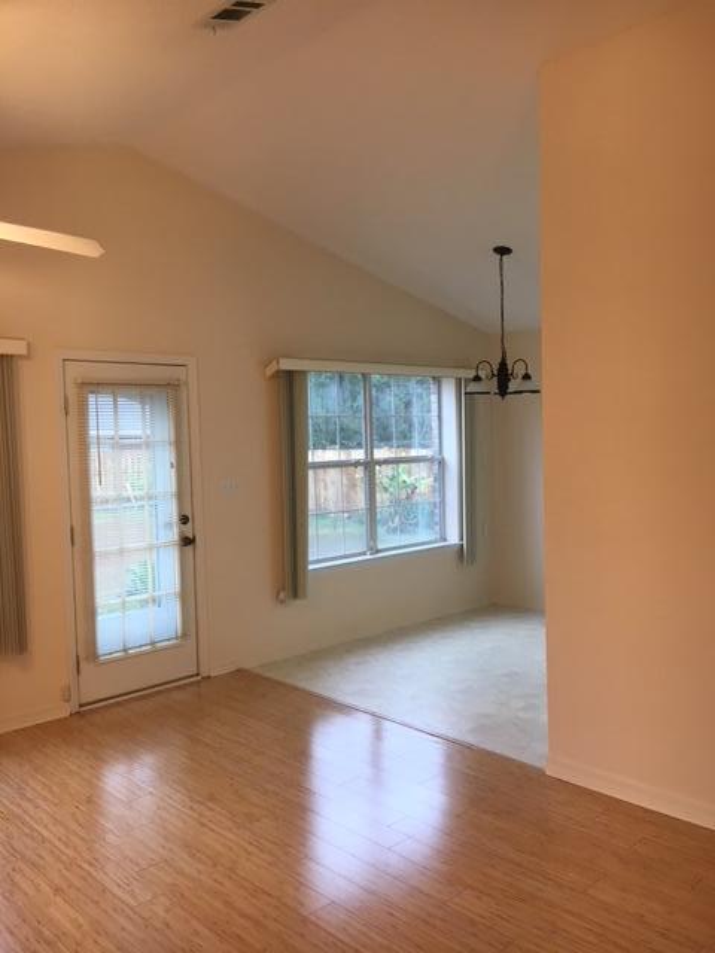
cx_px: 358
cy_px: 476
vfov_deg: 61.7
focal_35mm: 29
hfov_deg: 48.2
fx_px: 799
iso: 32
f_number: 2.2
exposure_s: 1/40
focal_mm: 4.15
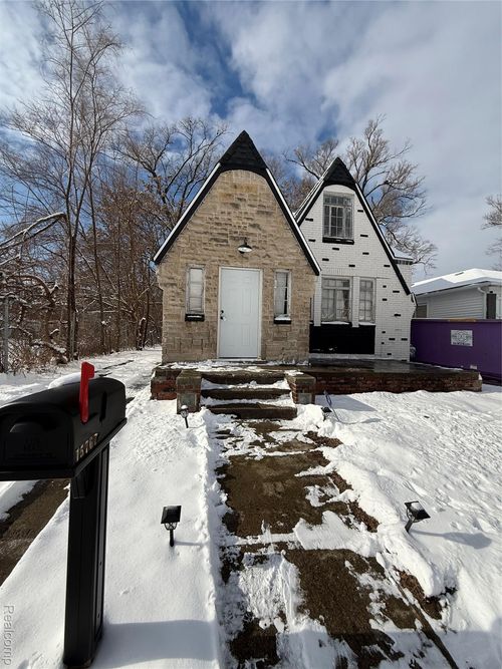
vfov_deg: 102.1
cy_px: 334
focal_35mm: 14
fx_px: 271
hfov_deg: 85.7
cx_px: 251
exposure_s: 1/5155
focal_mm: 2.22
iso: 50
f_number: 2.2
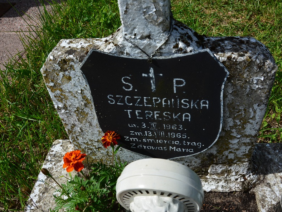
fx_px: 281
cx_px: 157
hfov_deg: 53.1
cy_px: 106
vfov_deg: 41.2
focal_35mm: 35
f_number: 11
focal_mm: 21
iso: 100
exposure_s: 1/125
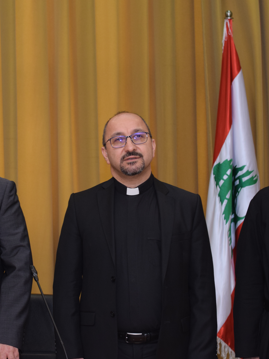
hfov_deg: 12.1
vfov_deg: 16.1
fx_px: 1264
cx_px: 109
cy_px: 180
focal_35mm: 122
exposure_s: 1/80
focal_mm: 56
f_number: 4
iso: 800
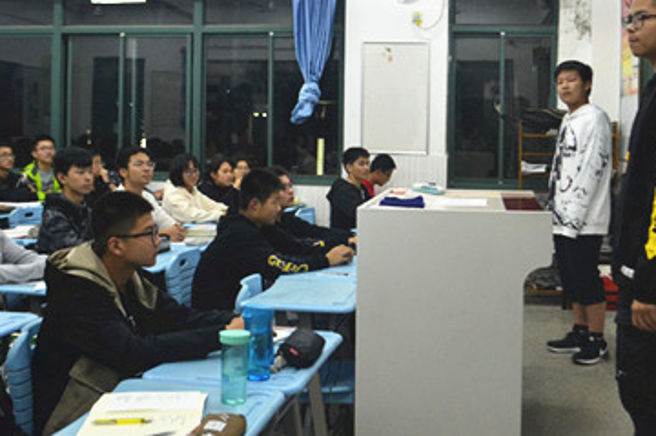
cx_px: 354
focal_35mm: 45
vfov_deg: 29.5
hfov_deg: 43.6
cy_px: 130
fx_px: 819
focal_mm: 18
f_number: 3.5
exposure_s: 1/60
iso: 1000
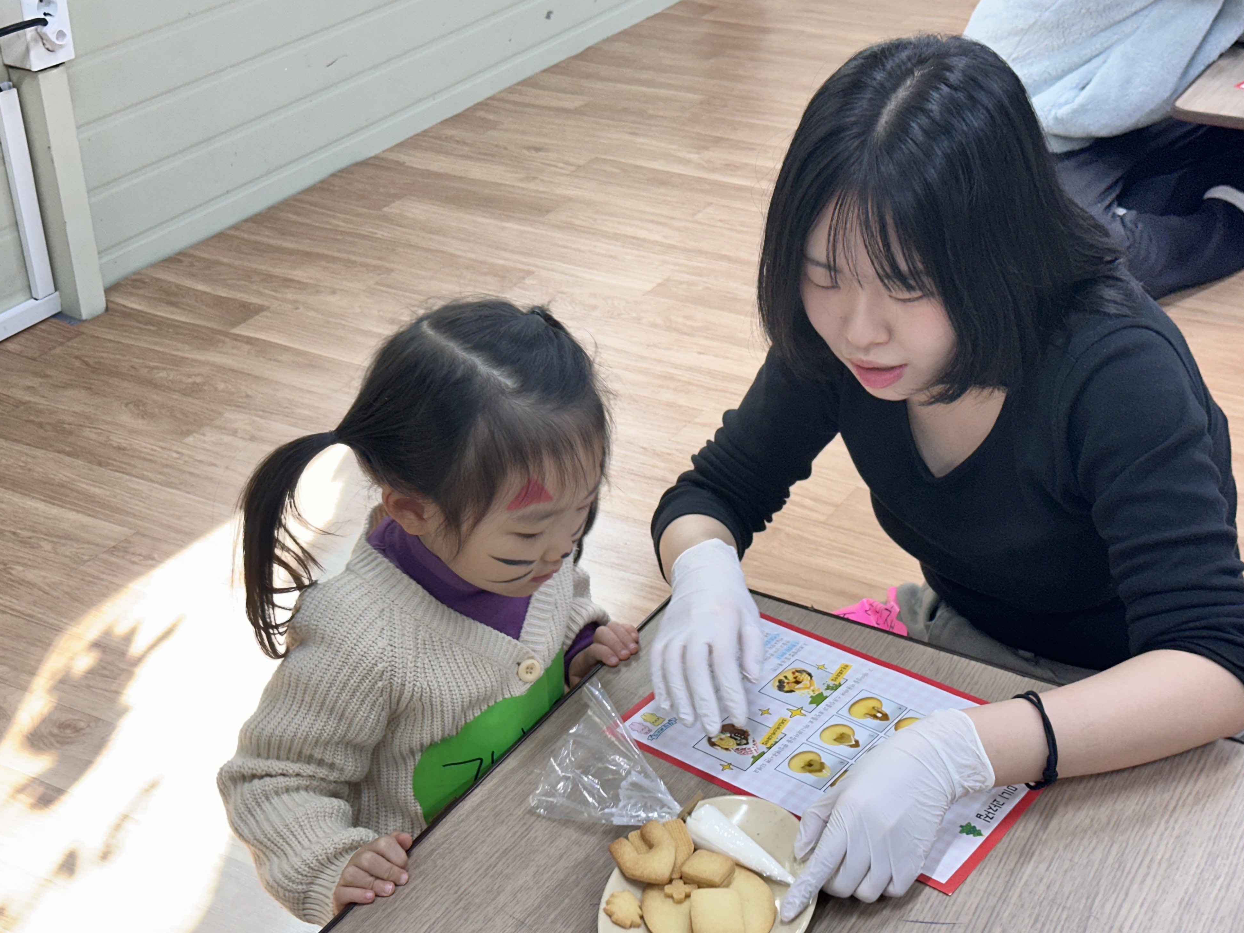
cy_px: 474
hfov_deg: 38.2
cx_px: 616
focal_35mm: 50
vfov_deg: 29.1
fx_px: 1797
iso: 80
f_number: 1.78
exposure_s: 1/60
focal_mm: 6.86
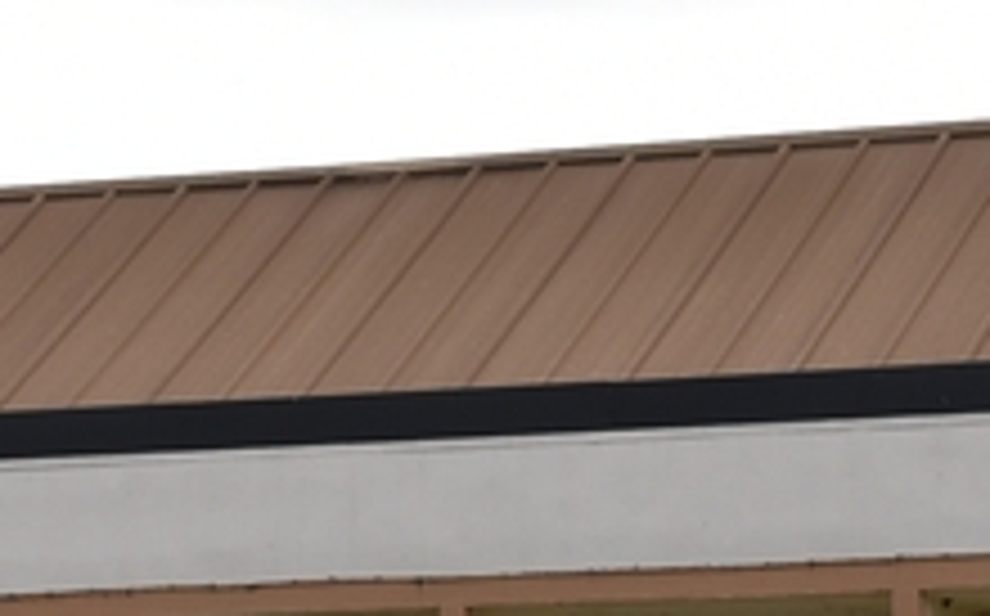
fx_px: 6415
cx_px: 423
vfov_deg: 5.5
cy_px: 841
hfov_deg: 8.8
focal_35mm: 238
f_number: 9
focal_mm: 38
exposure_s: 1/320
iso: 200
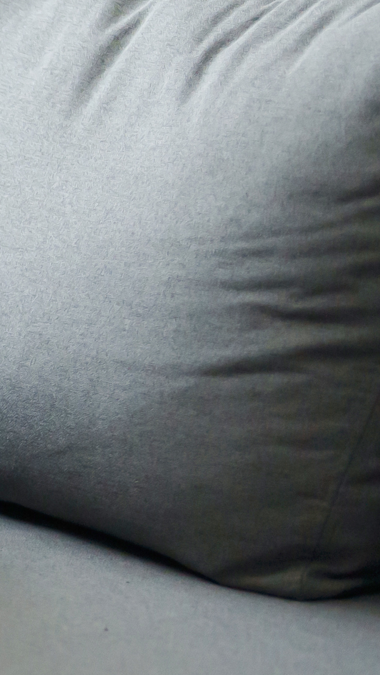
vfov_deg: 8.1
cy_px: 589
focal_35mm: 264
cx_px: -1042
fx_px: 4728
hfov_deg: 4.3
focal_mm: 50
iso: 800
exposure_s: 1/1250
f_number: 1.2
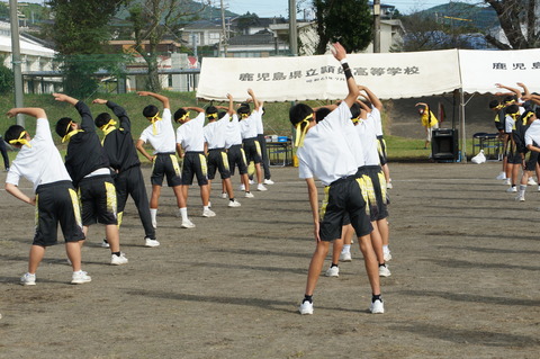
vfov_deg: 14.0
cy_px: 180
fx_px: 1461
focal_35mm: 98
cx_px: 270
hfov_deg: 20.9
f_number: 9
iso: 200
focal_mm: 65
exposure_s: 1/250
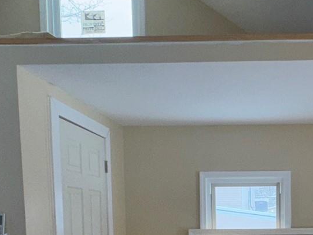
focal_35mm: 53
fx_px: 479
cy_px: 251
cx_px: 279
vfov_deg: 25.7
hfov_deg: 34.3
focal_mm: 2.22
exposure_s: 1/308
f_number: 2.2
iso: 32
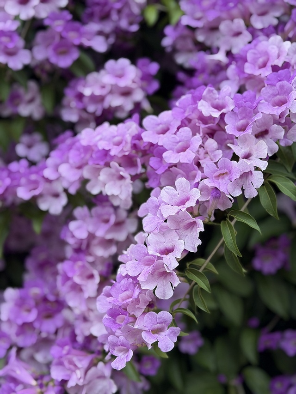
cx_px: 148
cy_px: 197
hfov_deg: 30.3
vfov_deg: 39.7
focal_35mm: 48
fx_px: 547
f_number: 1.78
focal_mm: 6.76
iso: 100
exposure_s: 1/103
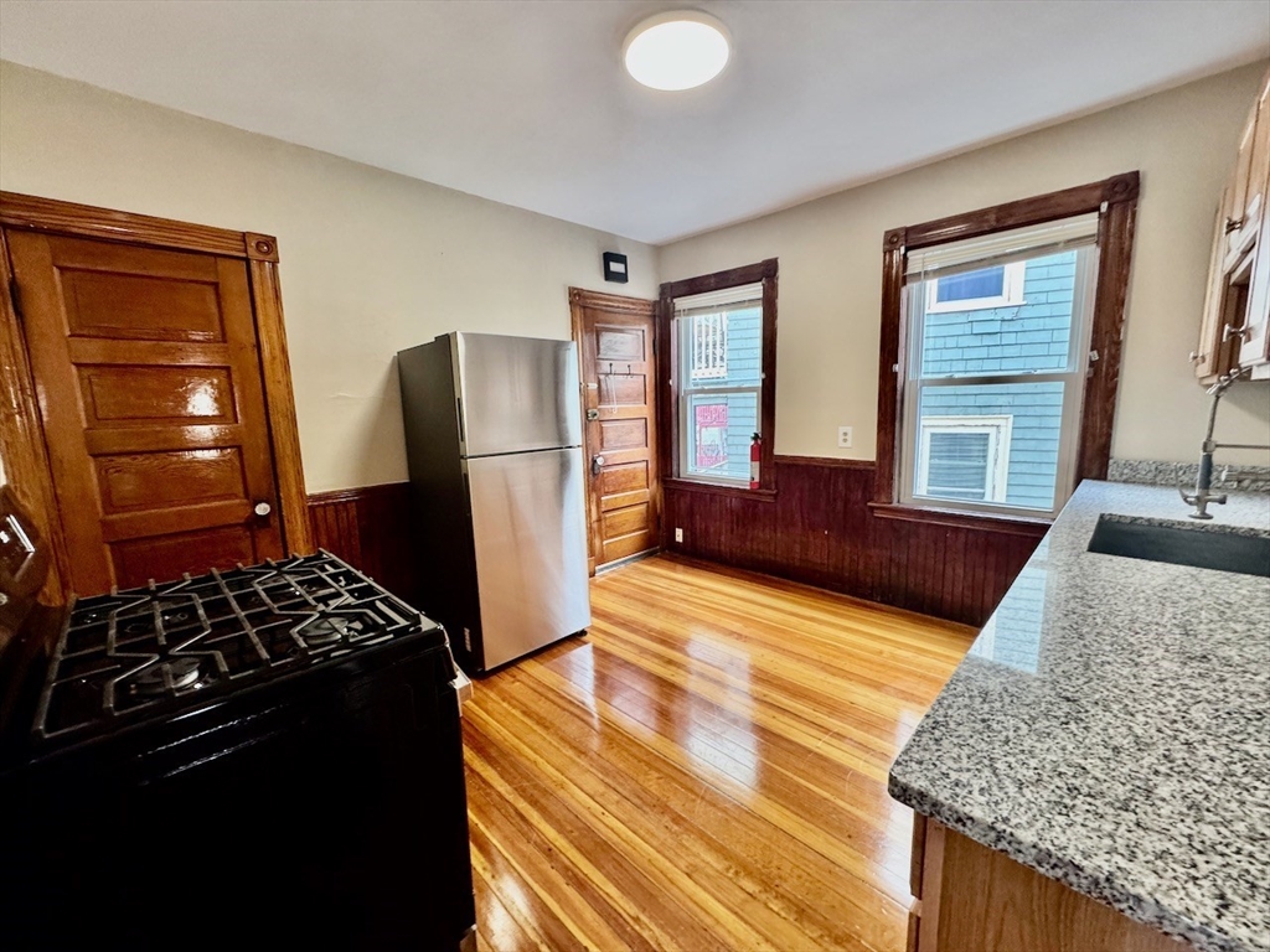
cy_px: 476
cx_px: 635
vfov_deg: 85.7
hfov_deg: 102.1
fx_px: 514
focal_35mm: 14
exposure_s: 1/76
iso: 320
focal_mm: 2.22
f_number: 2.2
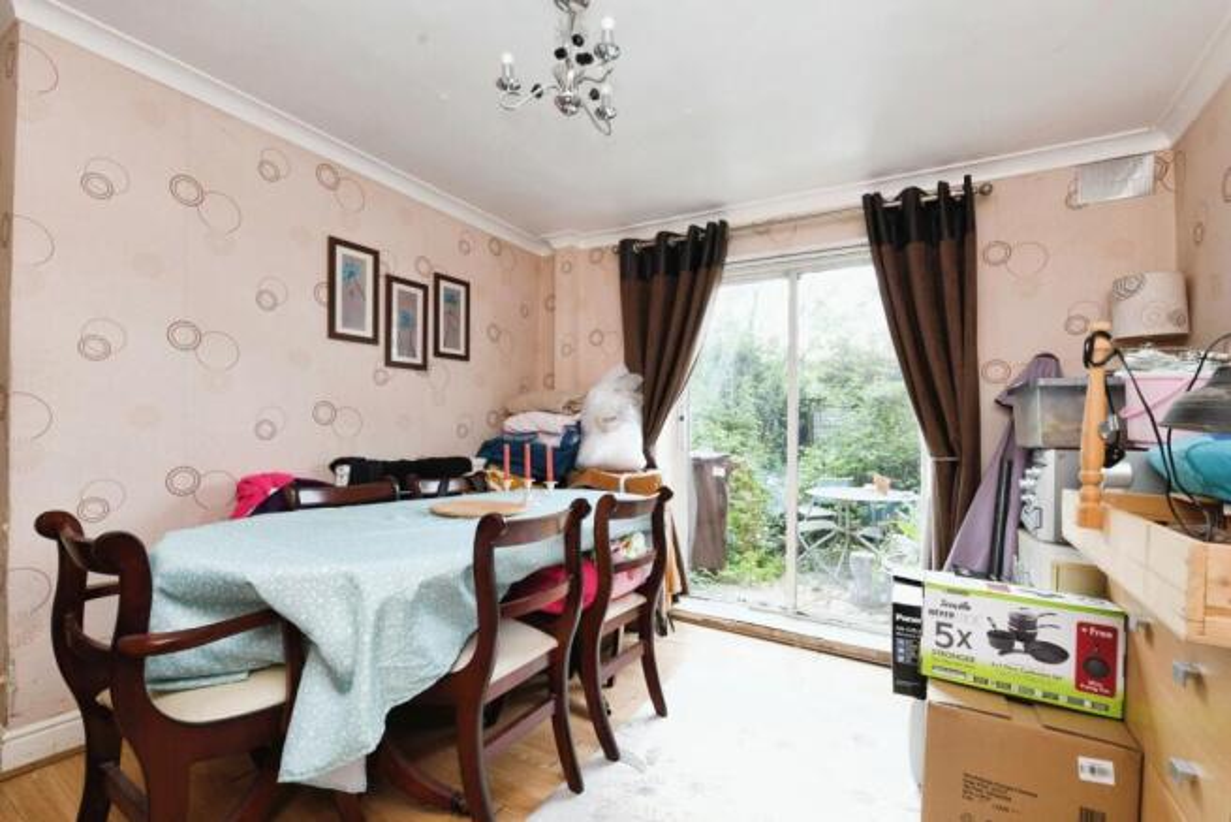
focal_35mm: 16
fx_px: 547
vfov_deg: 73.8
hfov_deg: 96.7
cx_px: 616
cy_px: 411
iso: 640
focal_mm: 16
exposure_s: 1/60
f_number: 10
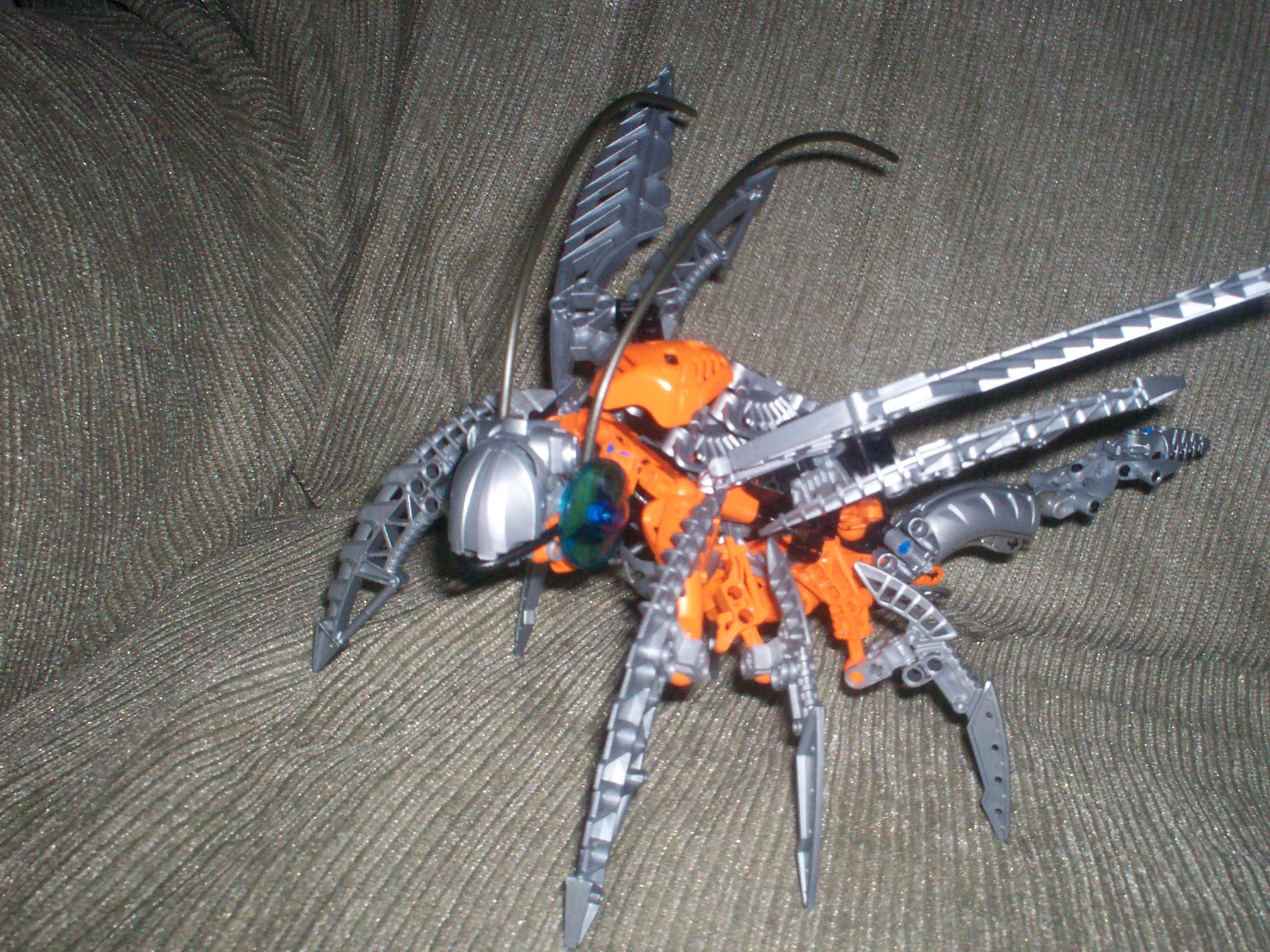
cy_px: 446
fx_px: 1688
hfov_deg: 41.0
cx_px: 767
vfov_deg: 31.5
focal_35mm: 46
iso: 140
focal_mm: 6
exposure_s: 1/60
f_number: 4.5
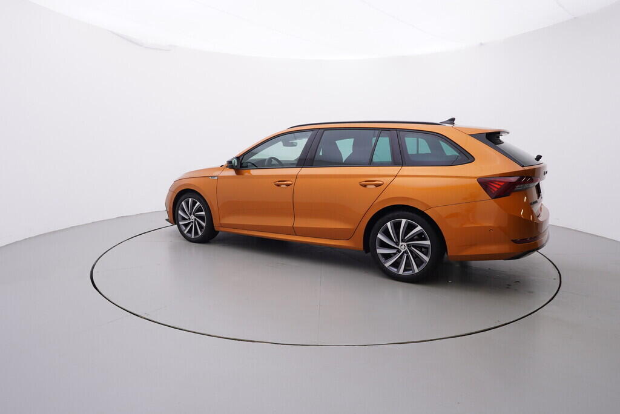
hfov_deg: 77.3
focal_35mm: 22
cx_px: 310
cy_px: 207
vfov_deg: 56.2
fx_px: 388
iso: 200
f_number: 5
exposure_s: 1/80
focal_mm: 15
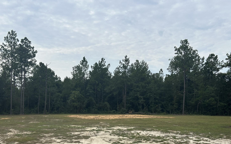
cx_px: 107
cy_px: 103
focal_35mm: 37
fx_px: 233
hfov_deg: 52.7
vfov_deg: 33.9
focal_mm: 5.7
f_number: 1.5
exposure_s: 1/3571
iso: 50
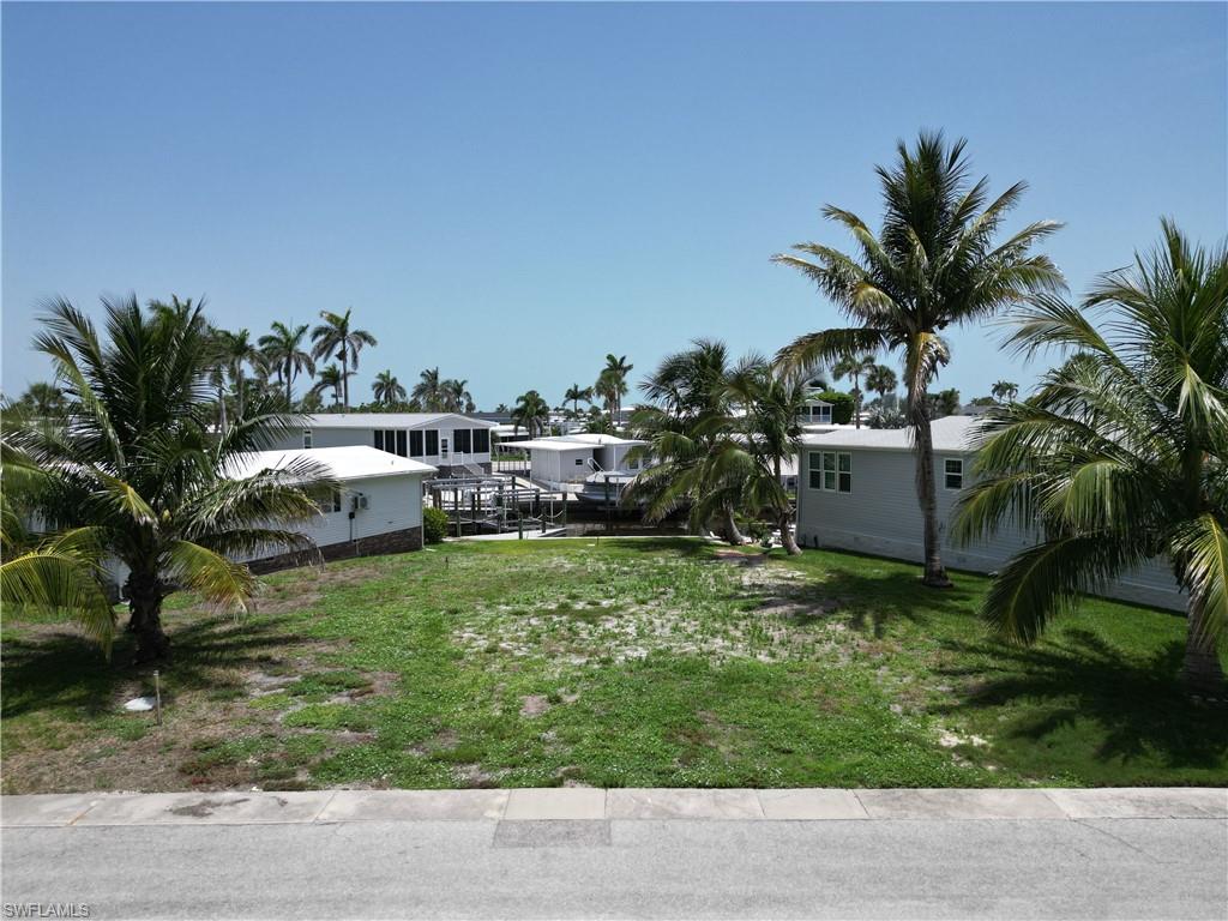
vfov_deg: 56.8
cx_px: 614
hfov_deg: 71.6
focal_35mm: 24
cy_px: 460
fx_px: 851
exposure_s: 1/4000
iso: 110
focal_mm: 6.72
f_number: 1.7
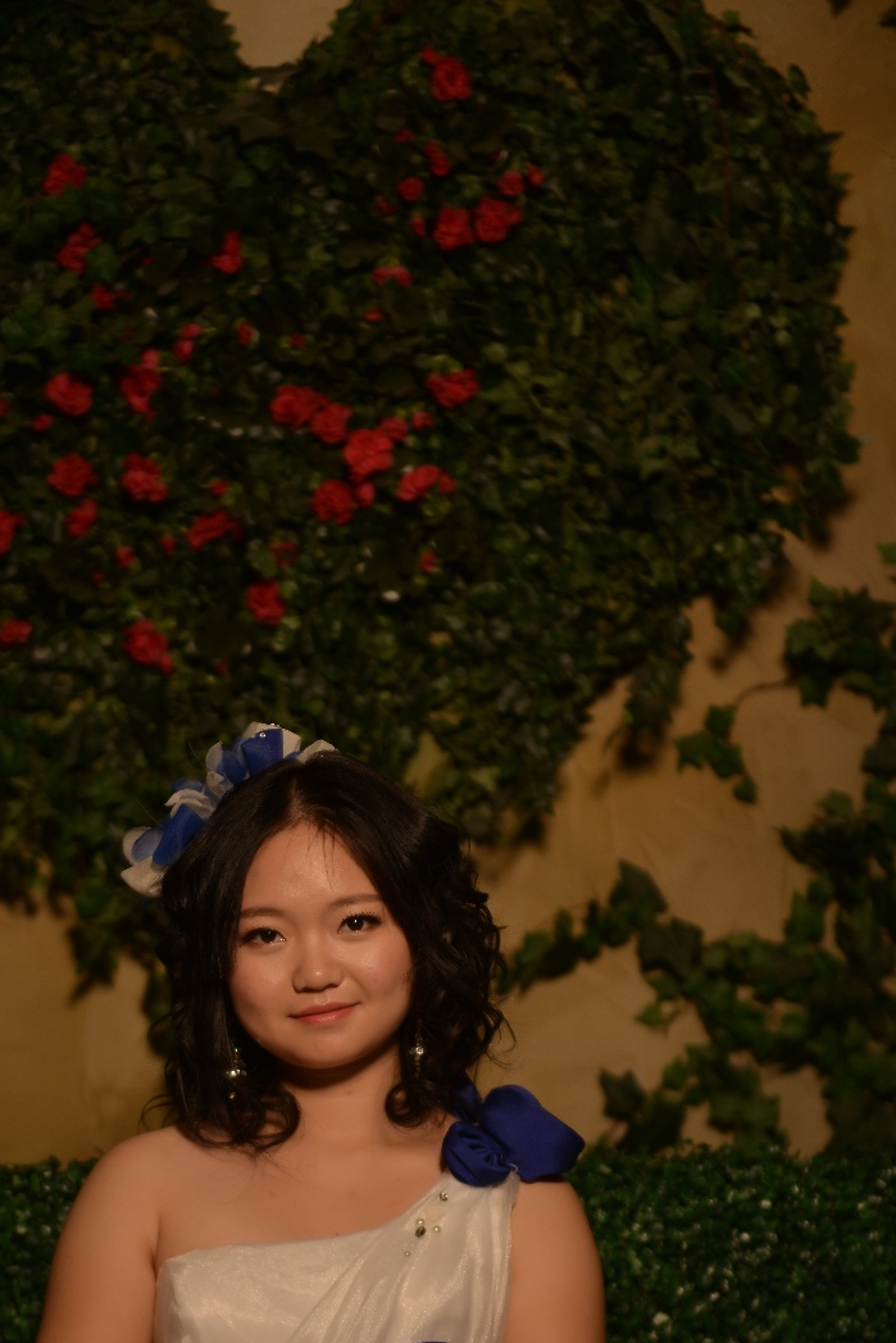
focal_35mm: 107
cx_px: 273
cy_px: 965
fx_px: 3990
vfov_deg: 19.0
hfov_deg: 12.8
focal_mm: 70
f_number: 2.8
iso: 160
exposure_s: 1/125
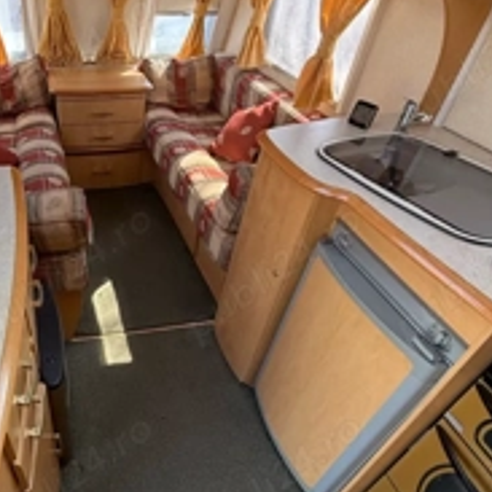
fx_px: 434
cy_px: 306
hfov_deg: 56.0
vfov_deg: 58.4
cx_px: 118
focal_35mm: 27
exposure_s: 1/99
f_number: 2.2
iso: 80
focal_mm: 2.22
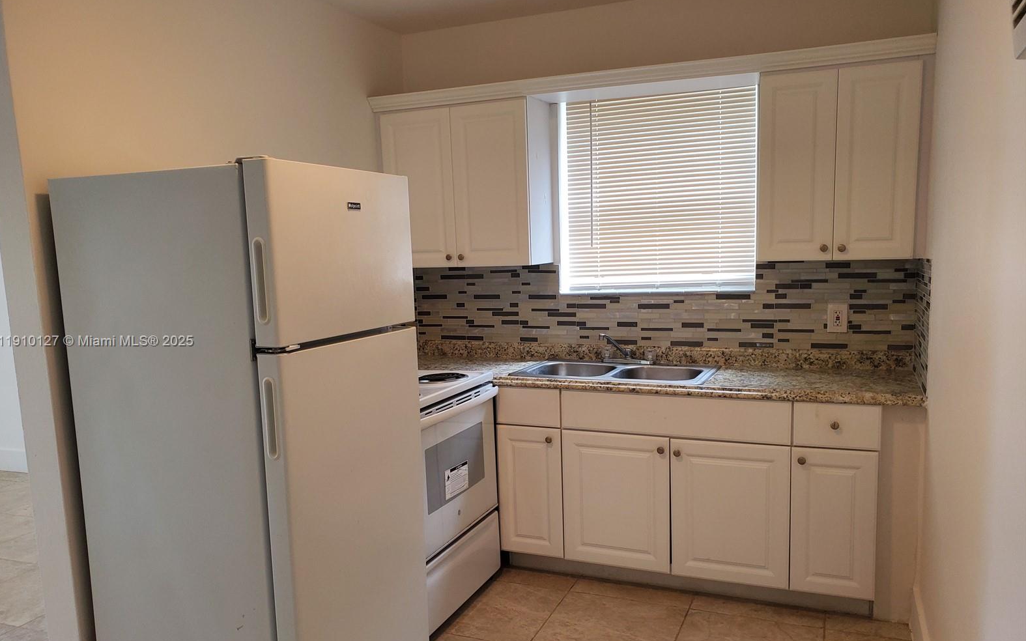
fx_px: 783
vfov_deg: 44.5
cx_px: 506
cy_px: 342
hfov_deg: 66.5
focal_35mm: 28
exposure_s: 1/120
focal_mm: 4.3
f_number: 2.4
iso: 125
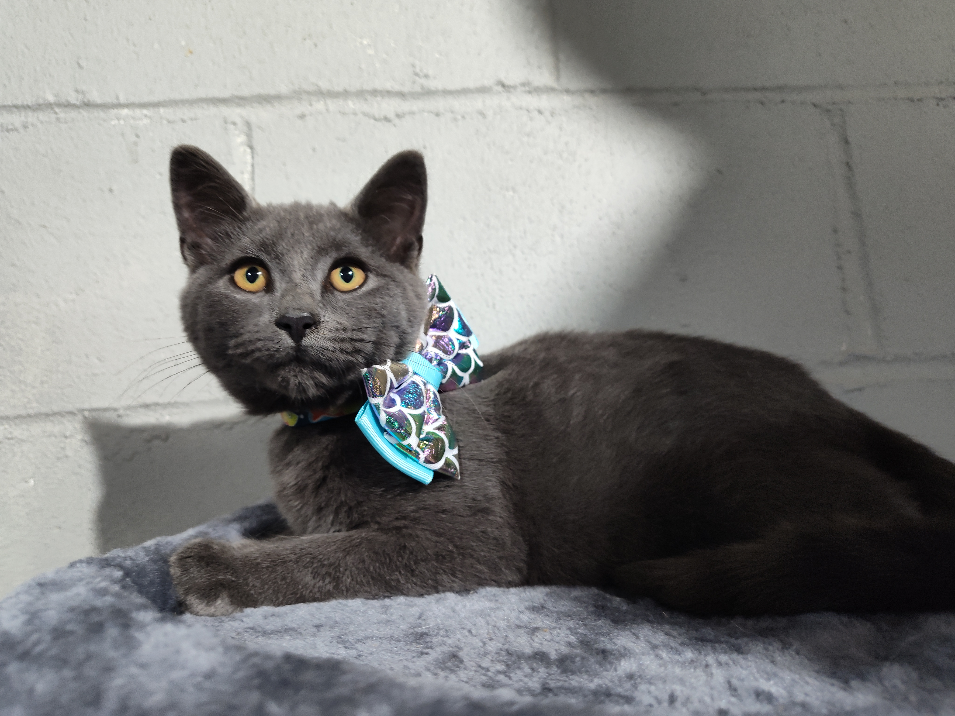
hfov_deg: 73.9
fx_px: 635
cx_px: 478
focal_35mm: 23
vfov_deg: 58.9
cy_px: 358
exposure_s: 1/30
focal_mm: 5.56
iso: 1756
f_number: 1.8
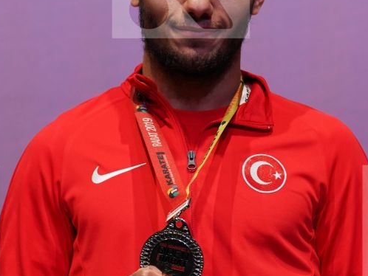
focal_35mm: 463
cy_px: 232
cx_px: 181
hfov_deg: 4.3
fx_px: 4924
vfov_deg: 3.2
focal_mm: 200
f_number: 3.5
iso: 1000
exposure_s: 1/250
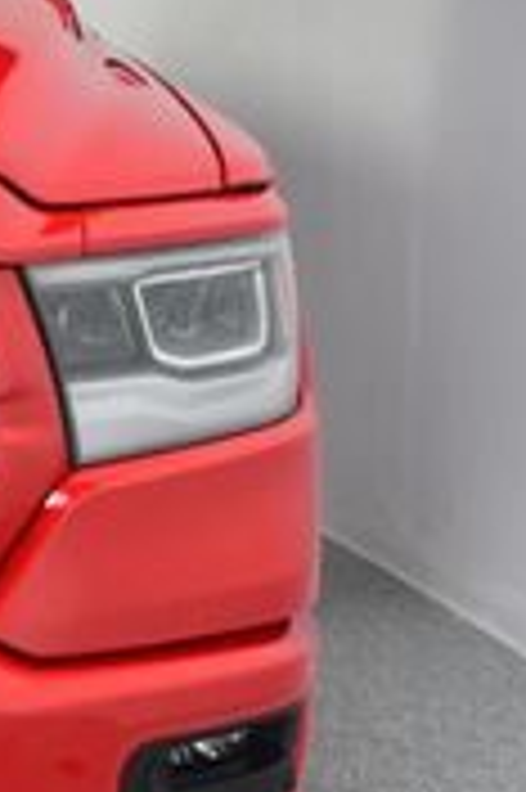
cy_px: 441
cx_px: -602
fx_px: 3118
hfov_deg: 9.0
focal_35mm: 142
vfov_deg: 14.5
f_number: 9
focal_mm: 26
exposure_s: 1/160
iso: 100
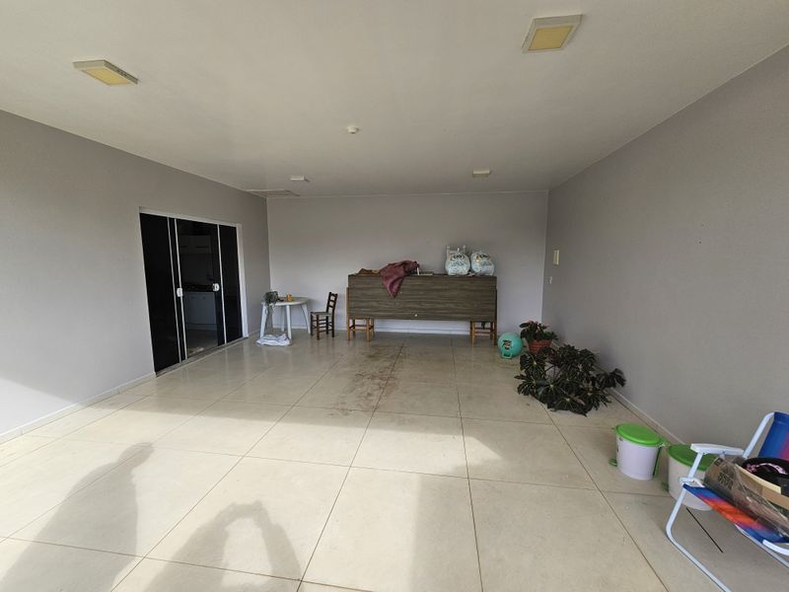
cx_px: 394
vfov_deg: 89.9
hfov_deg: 106.2
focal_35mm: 13
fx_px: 296
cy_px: 296
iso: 50
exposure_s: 1/1000
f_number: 2.2
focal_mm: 2.2
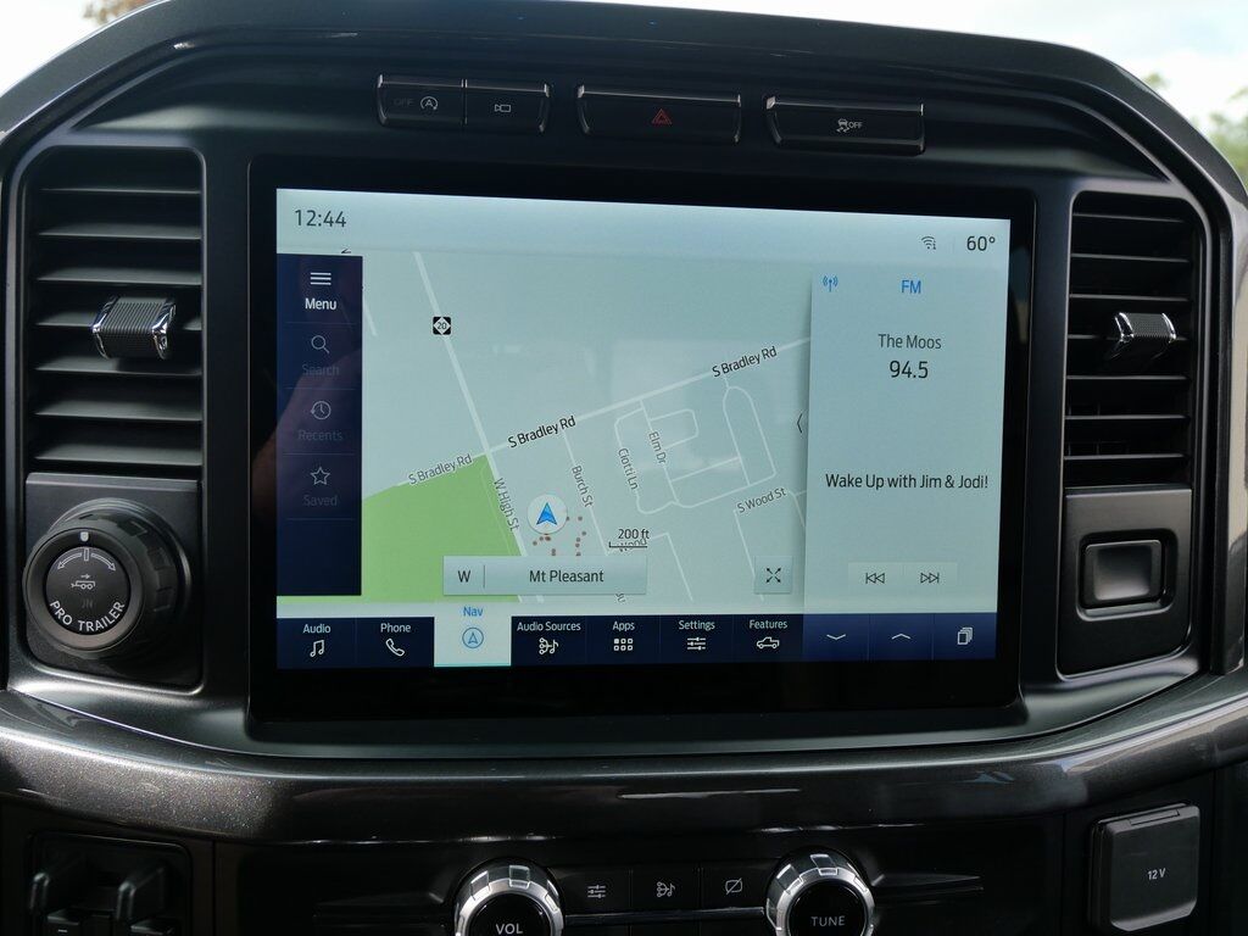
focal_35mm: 30
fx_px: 1082
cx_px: 624
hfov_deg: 60.0
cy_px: 468
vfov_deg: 46.8
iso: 200
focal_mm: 15
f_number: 5
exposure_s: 1/160
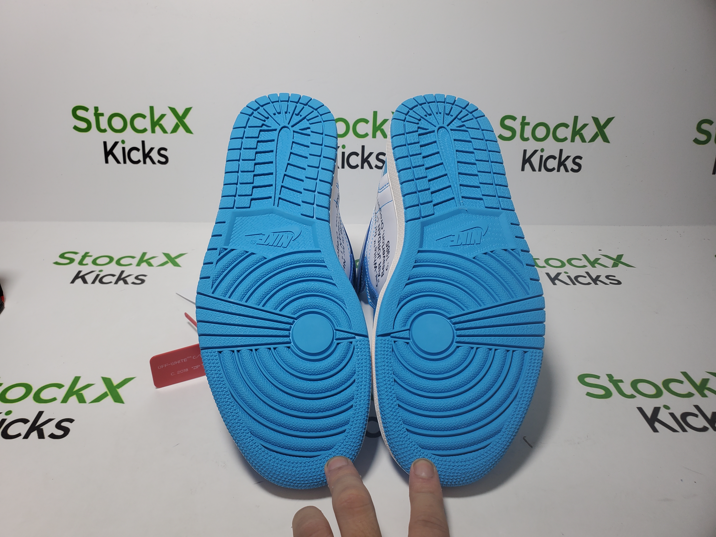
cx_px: 358
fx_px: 538
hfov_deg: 67.3
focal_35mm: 26
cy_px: 268
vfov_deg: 53.1
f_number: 2.4
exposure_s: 1/290
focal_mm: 4.3
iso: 50
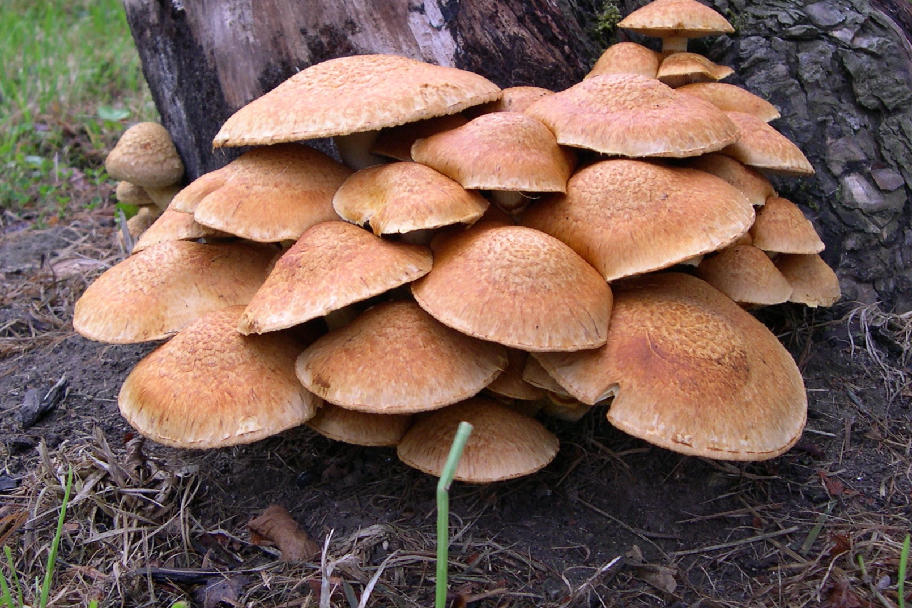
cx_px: 459
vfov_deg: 33.4
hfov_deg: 48.5
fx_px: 1013
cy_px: 263
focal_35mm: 40
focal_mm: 8
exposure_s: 1/38
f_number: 2.8
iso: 100
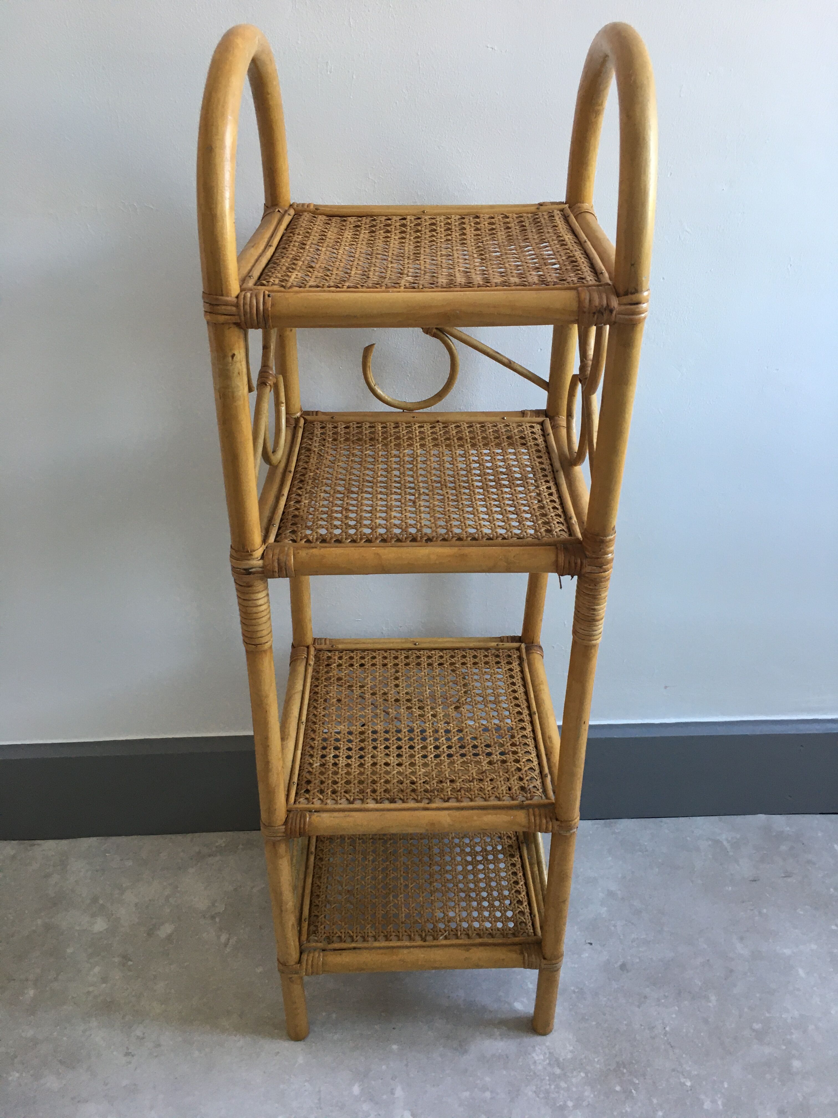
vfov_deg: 61.7
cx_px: 419
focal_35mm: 29
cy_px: 559
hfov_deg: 48.2
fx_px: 936
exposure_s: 1/33
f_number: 2.2
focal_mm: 4.15
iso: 80
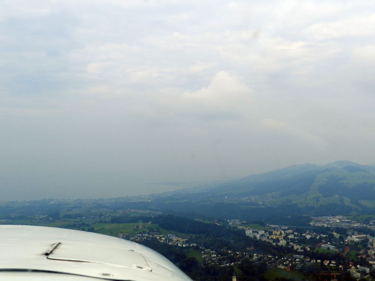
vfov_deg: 31.5
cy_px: 140
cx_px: 188
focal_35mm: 46
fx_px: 498
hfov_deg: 41.2
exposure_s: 1/500
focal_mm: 8.1
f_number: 4.2
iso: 160
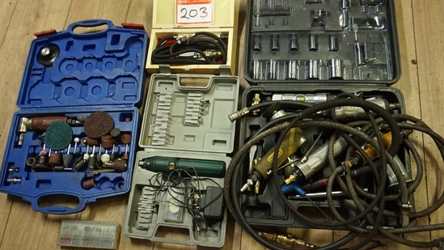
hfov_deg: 59.4
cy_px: 125
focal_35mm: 33
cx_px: 202
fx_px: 389
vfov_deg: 35.7
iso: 3200
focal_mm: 16
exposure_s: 1/160
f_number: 3.5
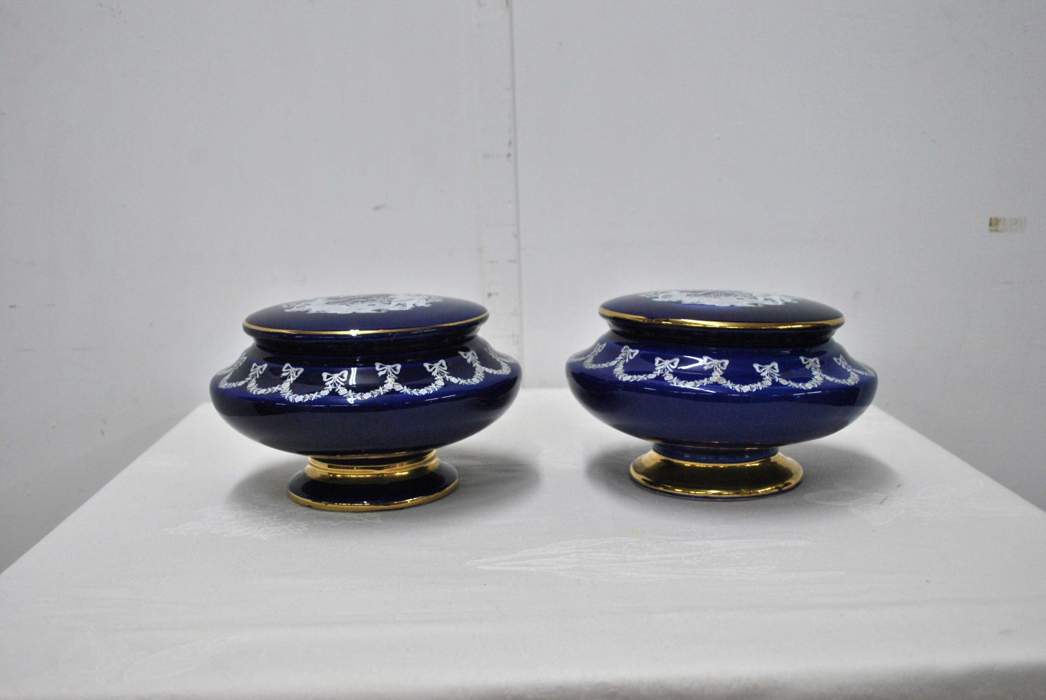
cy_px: 350
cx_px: 523
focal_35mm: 39
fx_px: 1135
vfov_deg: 34.3
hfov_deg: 49.5
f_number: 4.2
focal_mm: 26
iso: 400
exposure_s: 1/80
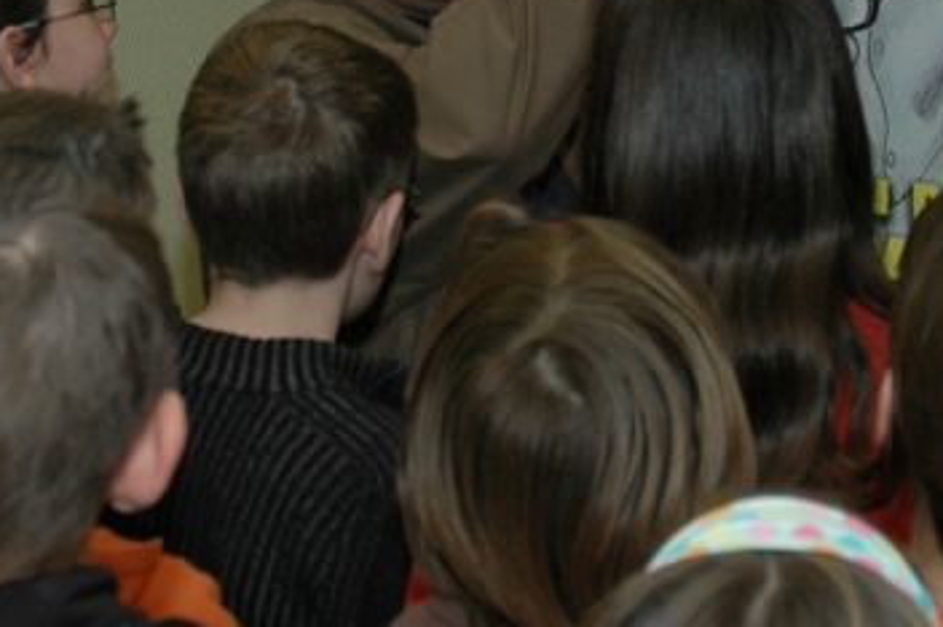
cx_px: 592
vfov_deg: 9.7
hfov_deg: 14.5
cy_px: 59
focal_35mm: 141
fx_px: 3690
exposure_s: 1/60
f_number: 4
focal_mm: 22
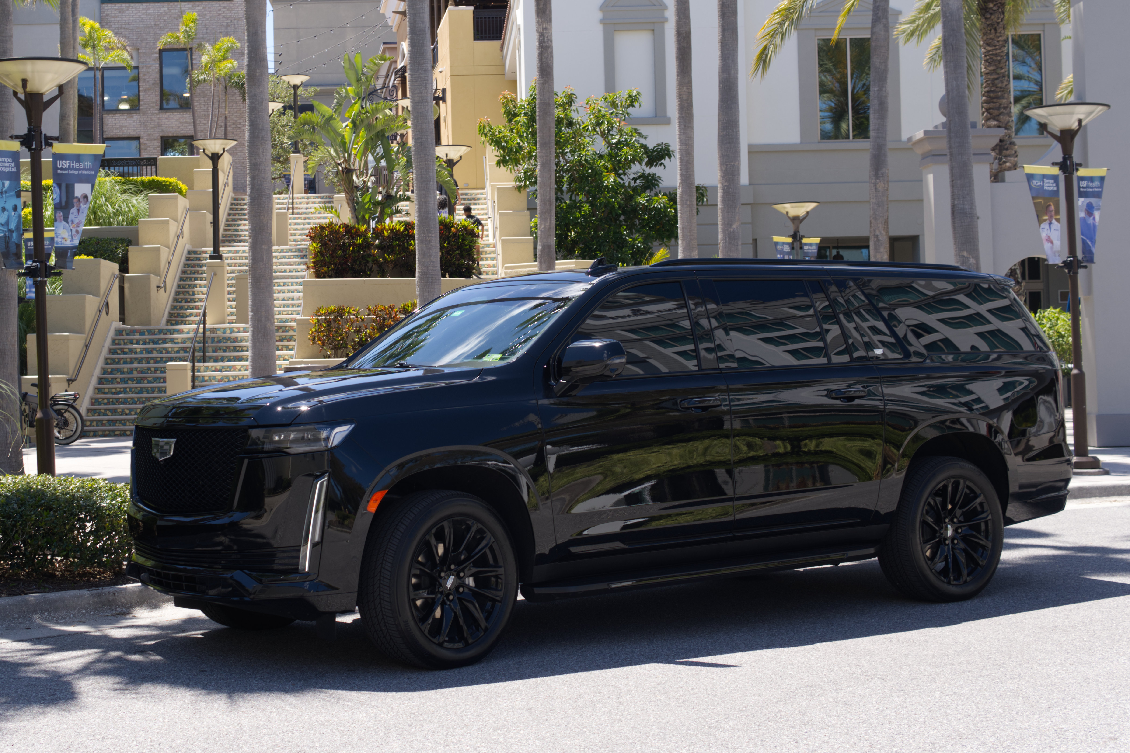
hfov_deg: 35.5
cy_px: 310
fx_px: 1758
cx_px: 451
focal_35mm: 56
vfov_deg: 24.2
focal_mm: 30
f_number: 5
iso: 100
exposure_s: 1/250
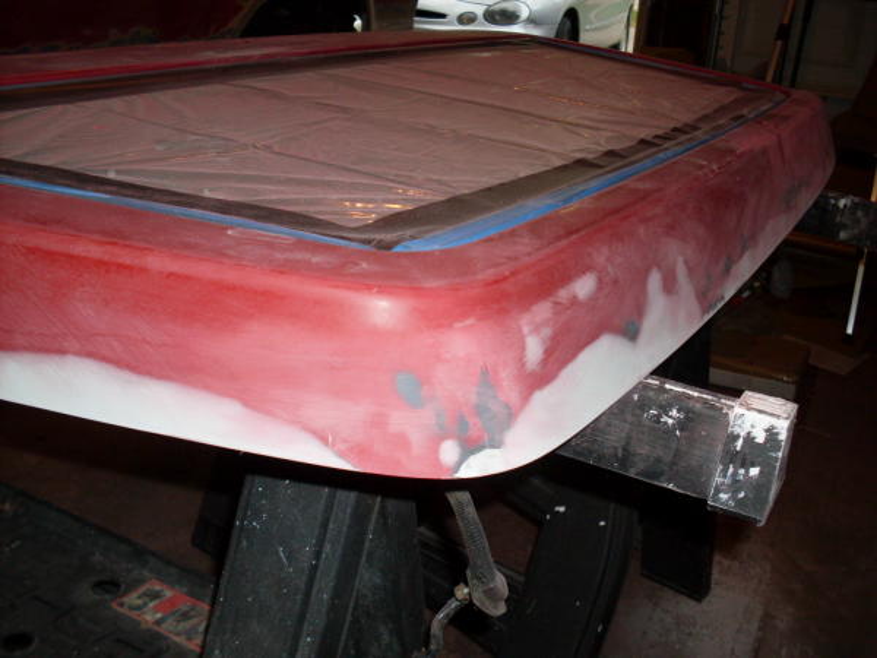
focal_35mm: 38
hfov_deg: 49.0
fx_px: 963
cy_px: 329
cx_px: 438
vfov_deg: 37.7
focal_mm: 6.3
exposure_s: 1/45
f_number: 2.8
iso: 100
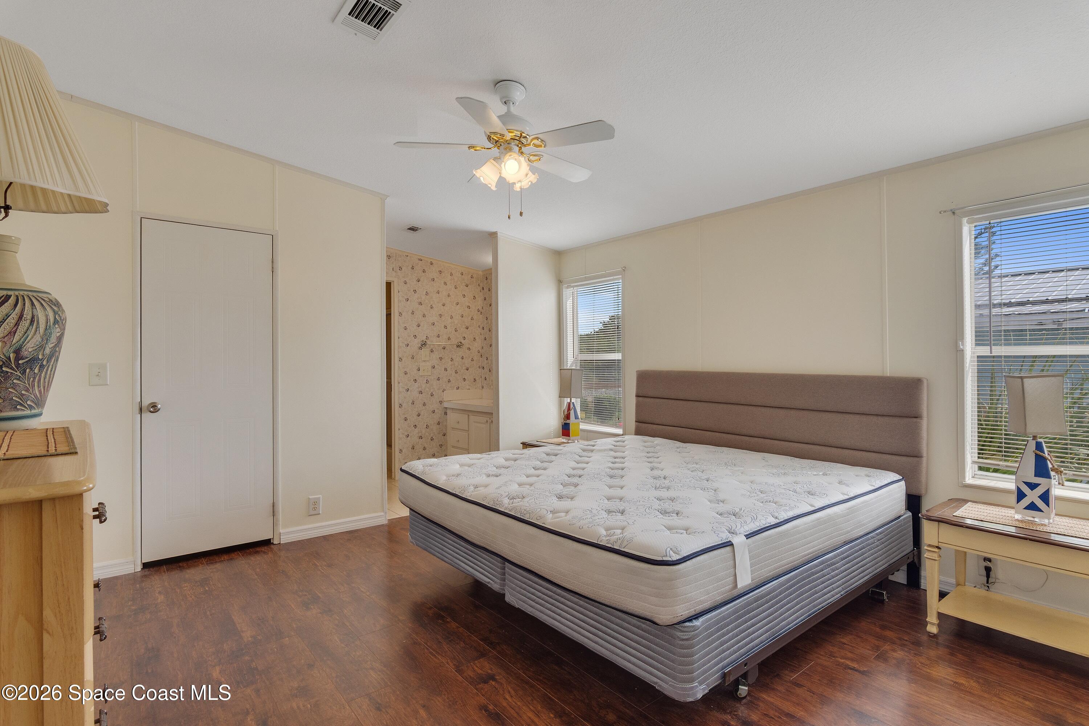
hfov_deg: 92.4
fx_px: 522
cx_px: 544
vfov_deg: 69.7
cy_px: 363
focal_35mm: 17
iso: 320
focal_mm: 11.5
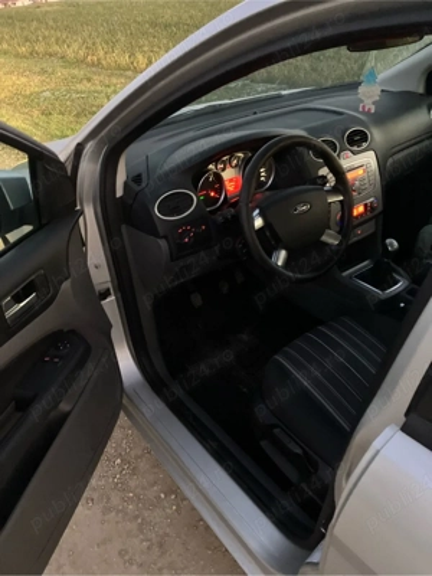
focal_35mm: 28
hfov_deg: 49.7
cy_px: 288
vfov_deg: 63.4
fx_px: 466
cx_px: 216
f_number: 1.8
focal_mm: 3.99
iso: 1250
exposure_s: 1/15
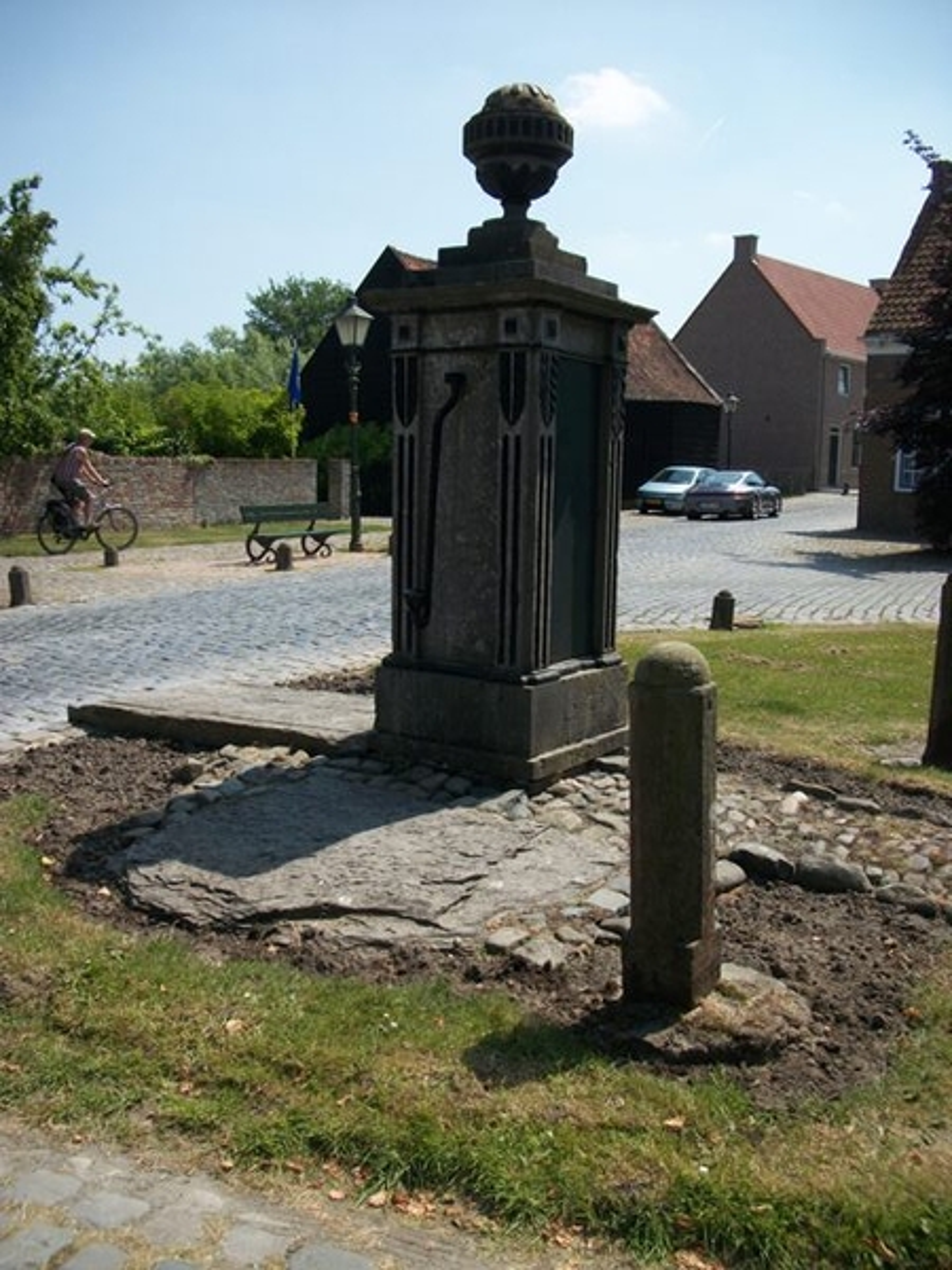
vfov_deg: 56.8
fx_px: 1173
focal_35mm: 32
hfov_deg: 44.2
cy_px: 635
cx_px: 476
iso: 80
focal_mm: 5.7
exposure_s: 1/200
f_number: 8.8
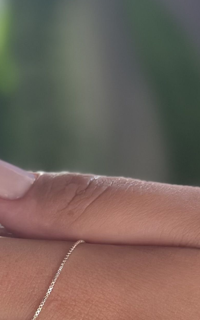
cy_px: 304
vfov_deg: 12.5
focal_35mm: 166
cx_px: -28
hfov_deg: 7.8
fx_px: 1448
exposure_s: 1/120
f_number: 1.78
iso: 125
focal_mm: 6.86
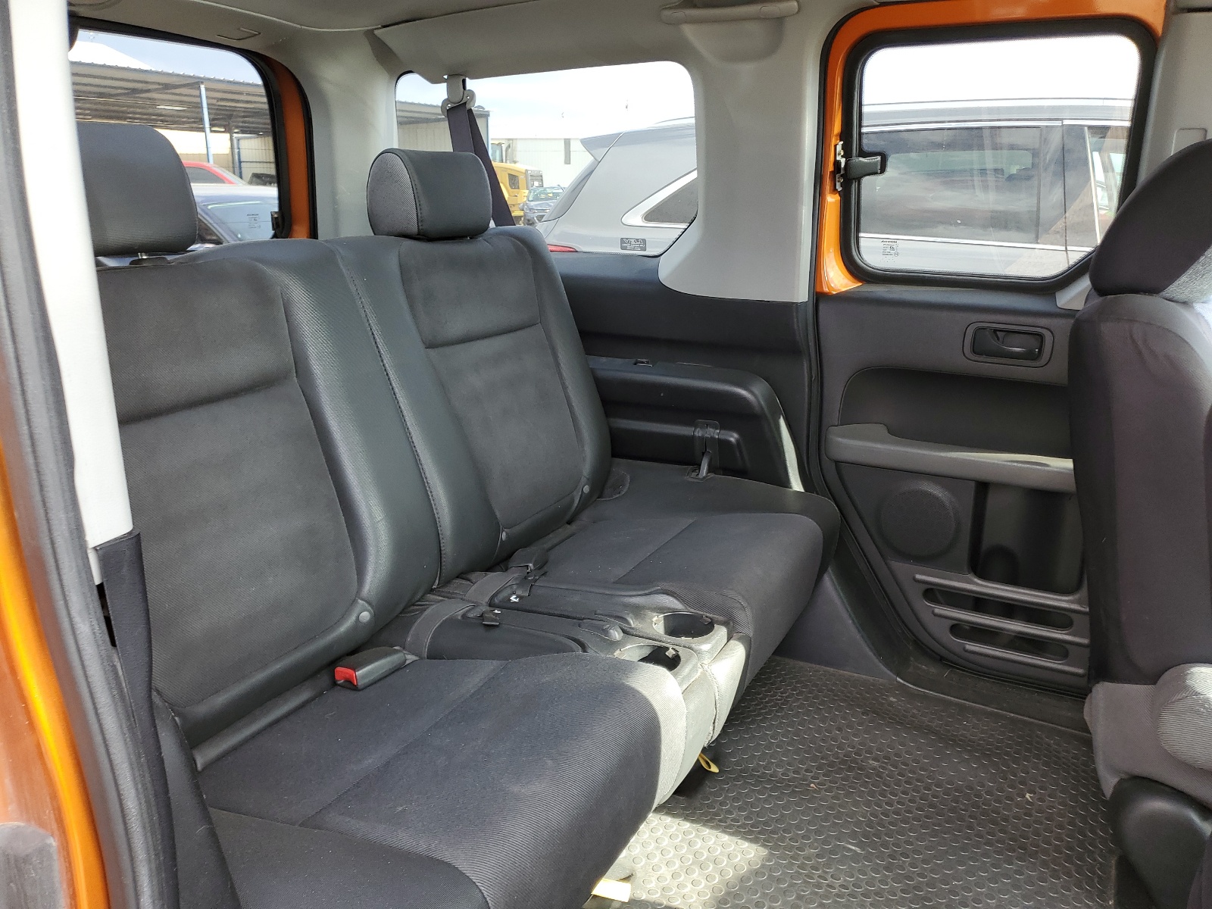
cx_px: 606
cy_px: 454
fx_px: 910
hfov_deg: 67.3
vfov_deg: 53.1
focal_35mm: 26
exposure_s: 1/120
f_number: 1.5
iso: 52
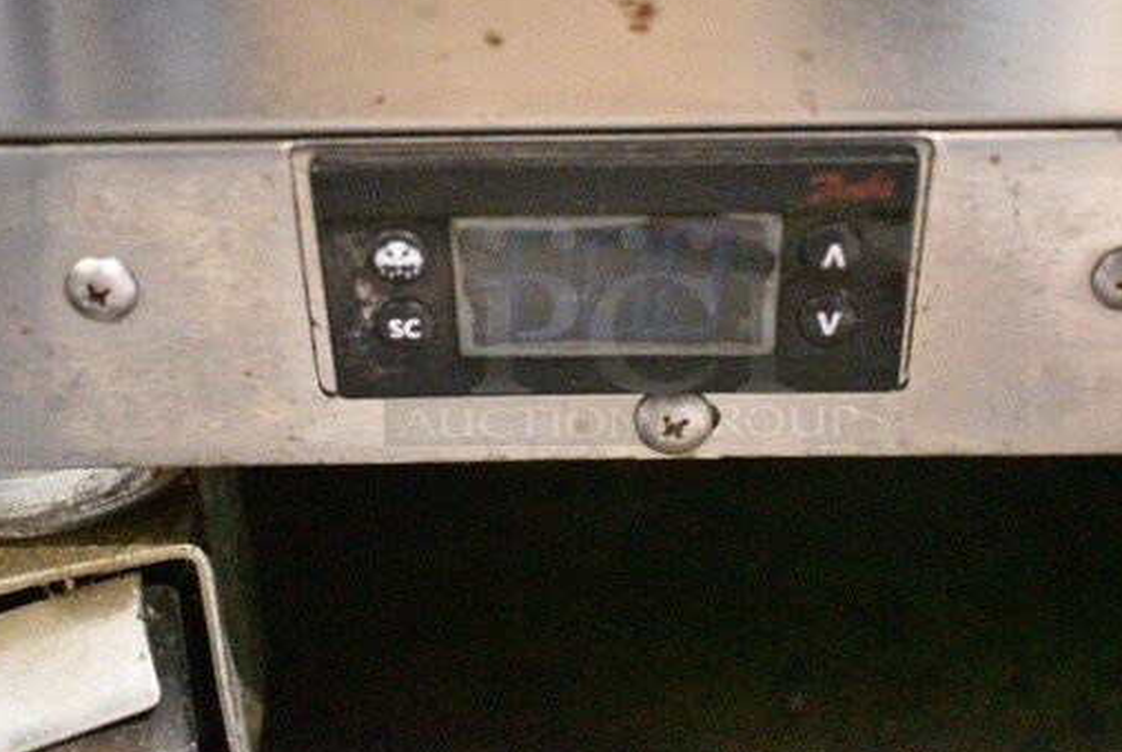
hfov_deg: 41.8
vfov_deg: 28.7
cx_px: 632
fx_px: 1467
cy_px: 328
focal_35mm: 47
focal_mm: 26
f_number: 4
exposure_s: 1/100
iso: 25600
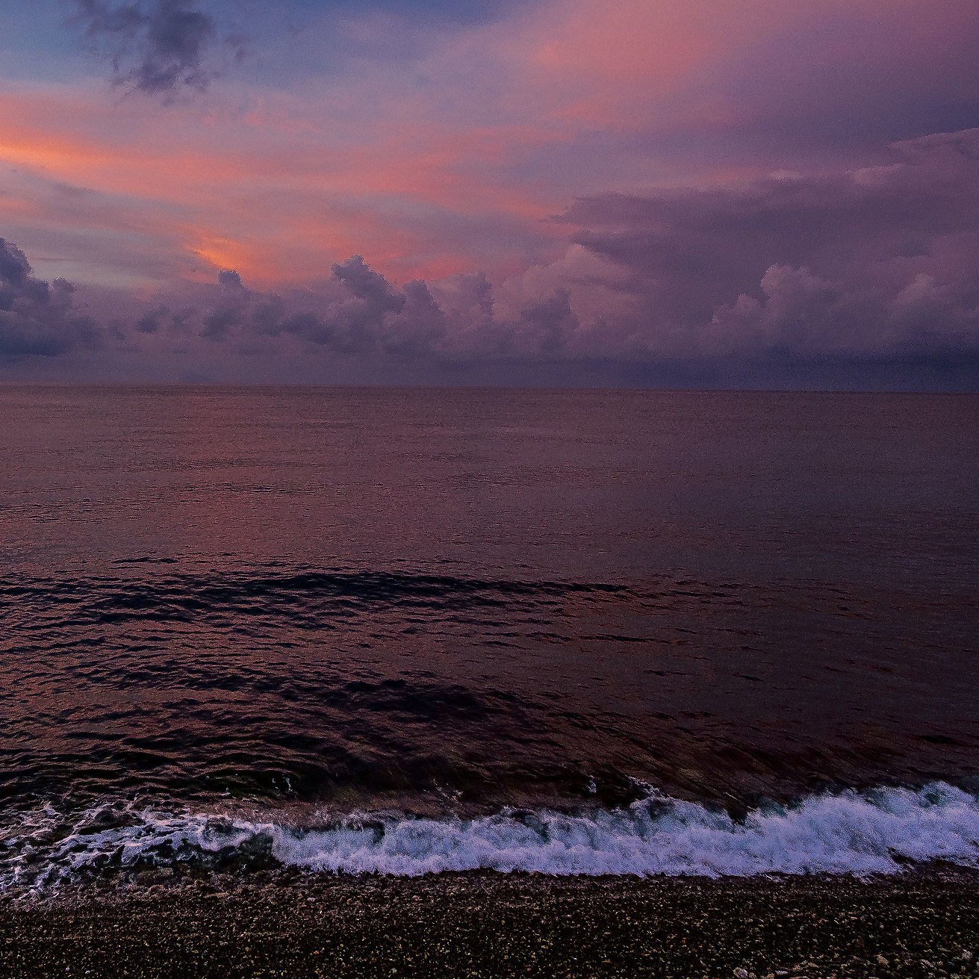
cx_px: 287
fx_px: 896
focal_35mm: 28
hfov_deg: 55.4
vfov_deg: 57.1
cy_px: 418
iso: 320
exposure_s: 1/60
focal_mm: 12
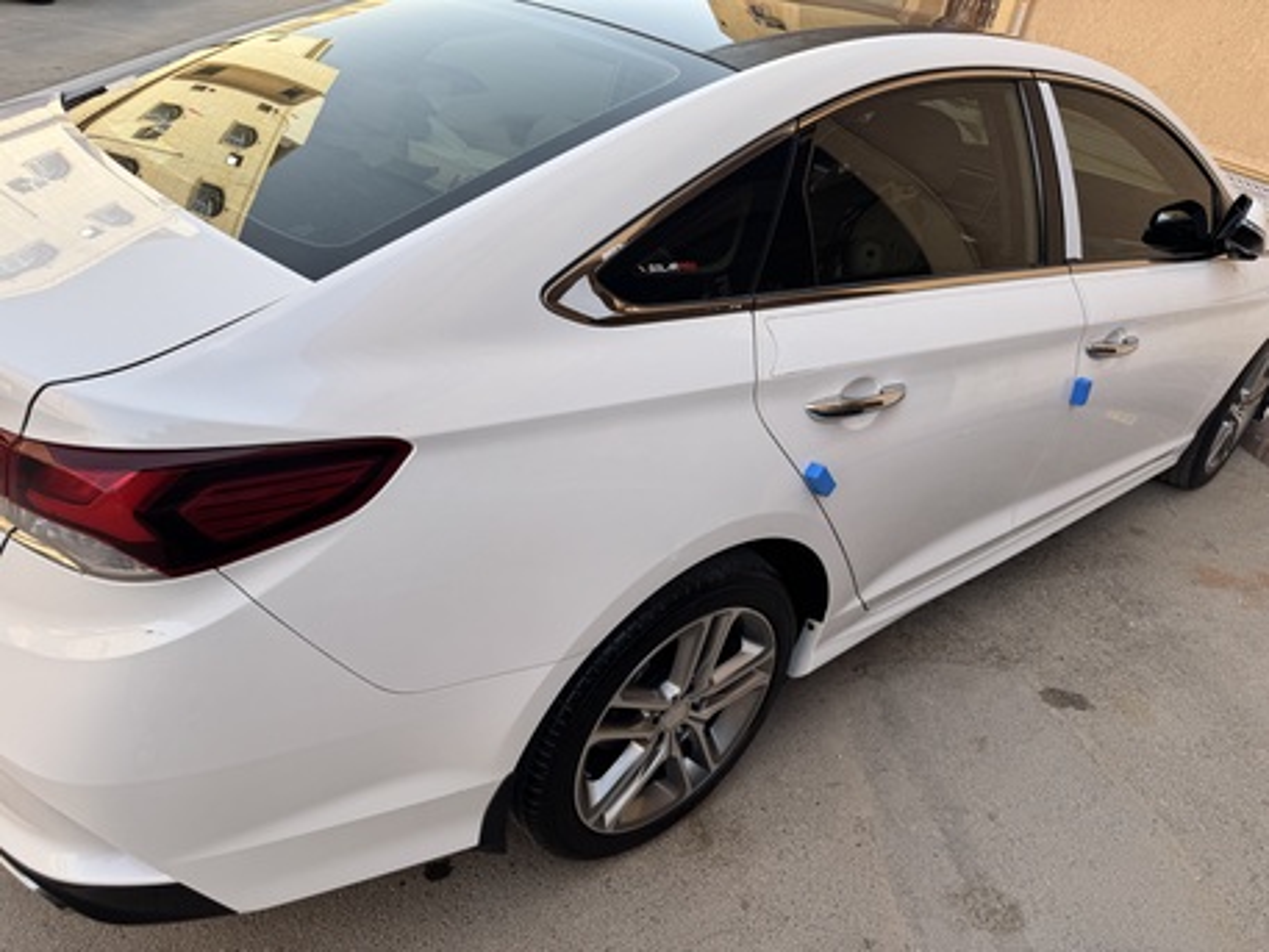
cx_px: 634
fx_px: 880
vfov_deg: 56.8
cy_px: 476
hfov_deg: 71.6
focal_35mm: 24
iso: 80
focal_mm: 6.76
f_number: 1.78
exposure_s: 1/1215
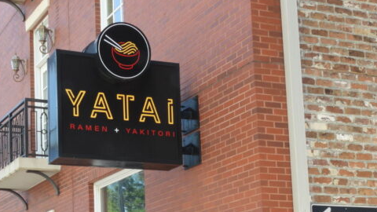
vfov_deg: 15.7
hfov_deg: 27.8
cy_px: 222
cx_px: 91
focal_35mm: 75
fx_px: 750
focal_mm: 7.7
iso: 100
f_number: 7.1
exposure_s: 1/40
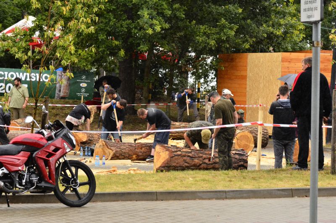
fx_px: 1257
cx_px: 168
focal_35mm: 135
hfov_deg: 15.2
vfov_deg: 10.1
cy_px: 112
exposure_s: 1/400
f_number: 10
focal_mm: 90
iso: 1600
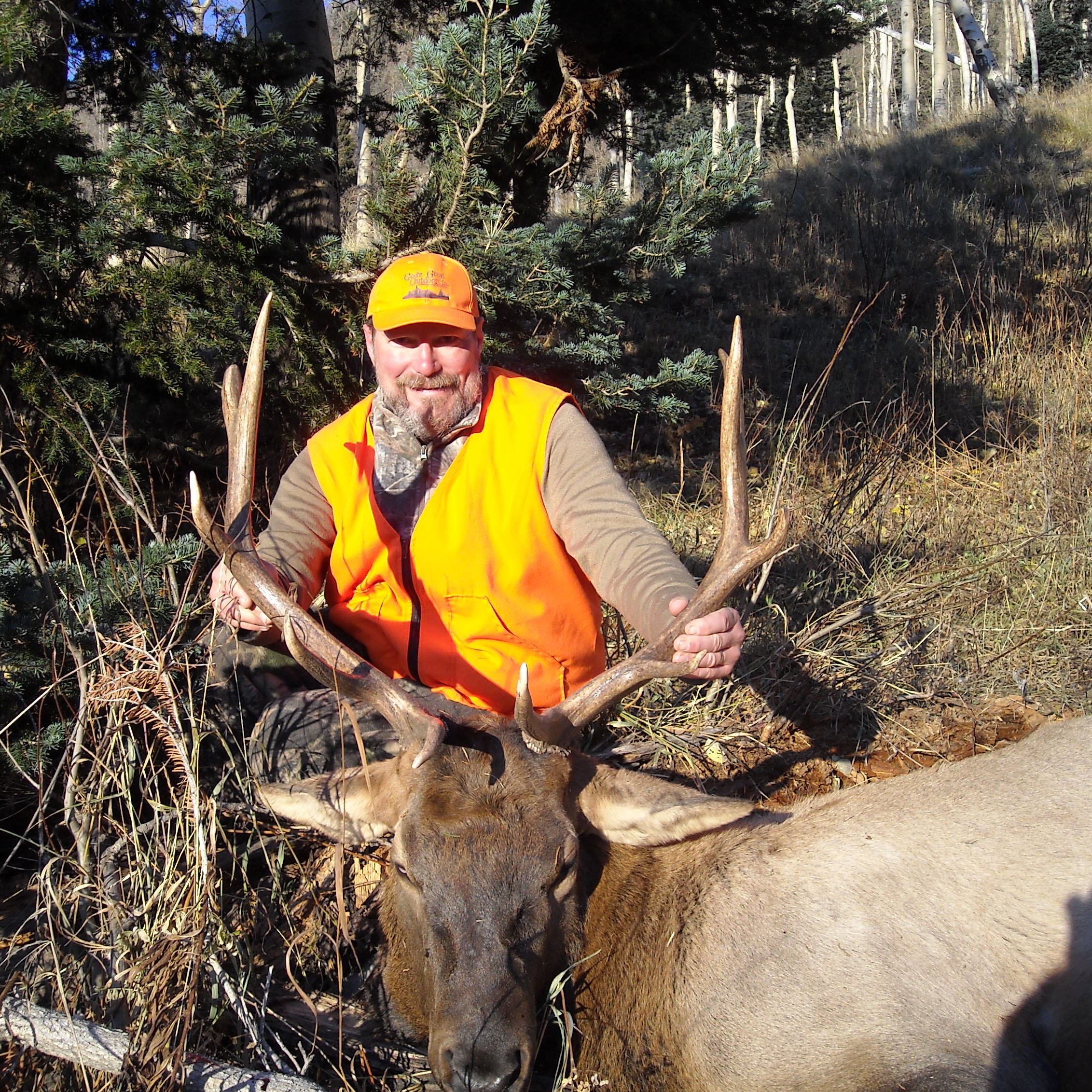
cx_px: 471
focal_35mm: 42
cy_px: 549
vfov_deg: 40.0
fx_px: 1499
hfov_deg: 39.9
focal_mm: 5.7
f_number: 2.8
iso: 64
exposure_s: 1/228
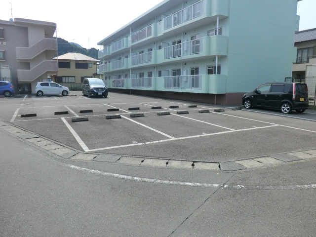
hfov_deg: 71.6
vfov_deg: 56.8
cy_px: 118
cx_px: 158
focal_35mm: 24
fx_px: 219
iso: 80
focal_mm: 4.3
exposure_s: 1/200
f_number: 7.5
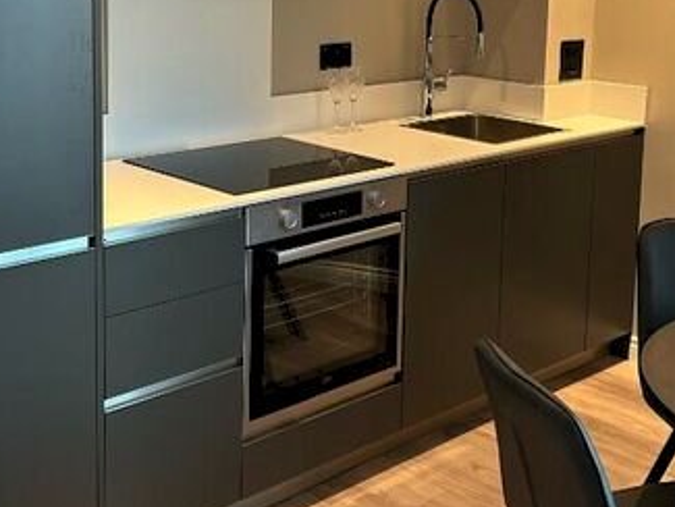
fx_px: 1092
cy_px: 99
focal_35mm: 56
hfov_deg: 34.3
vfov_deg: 25.6
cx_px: 361
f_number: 1.5
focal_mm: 5.7
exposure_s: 1/60
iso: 160
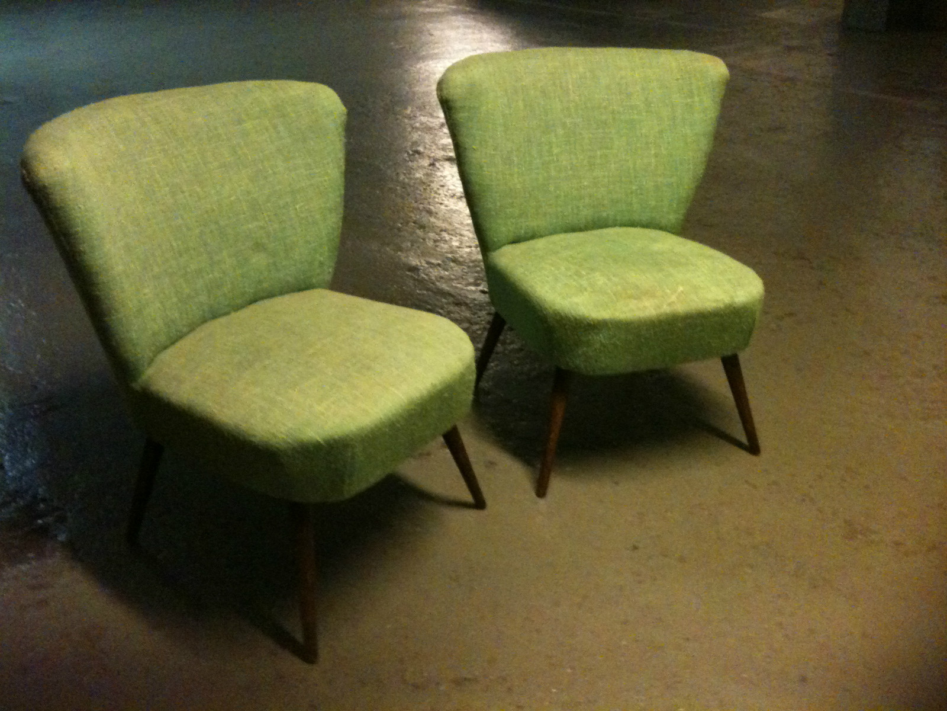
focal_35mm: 35
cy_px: 356
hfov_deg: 52.6
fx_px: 958
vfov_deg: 40.7
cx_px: 474
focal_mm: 3.85
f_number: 2.8
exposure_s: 1/15
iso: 500
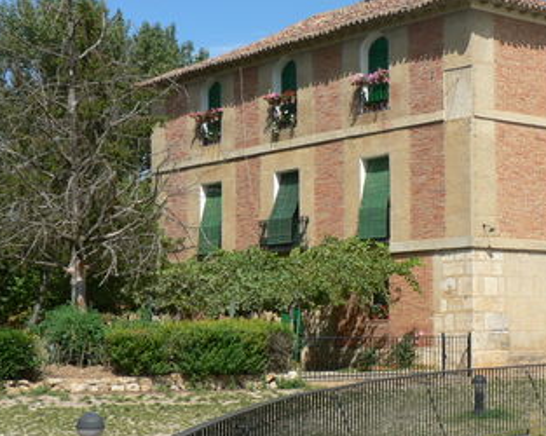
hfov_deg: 24.3
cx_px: 372
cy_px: 208
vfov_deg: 19.6
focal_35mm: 78
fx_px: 1260
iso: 64
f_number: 5
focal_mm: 8.7
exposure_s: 1/400
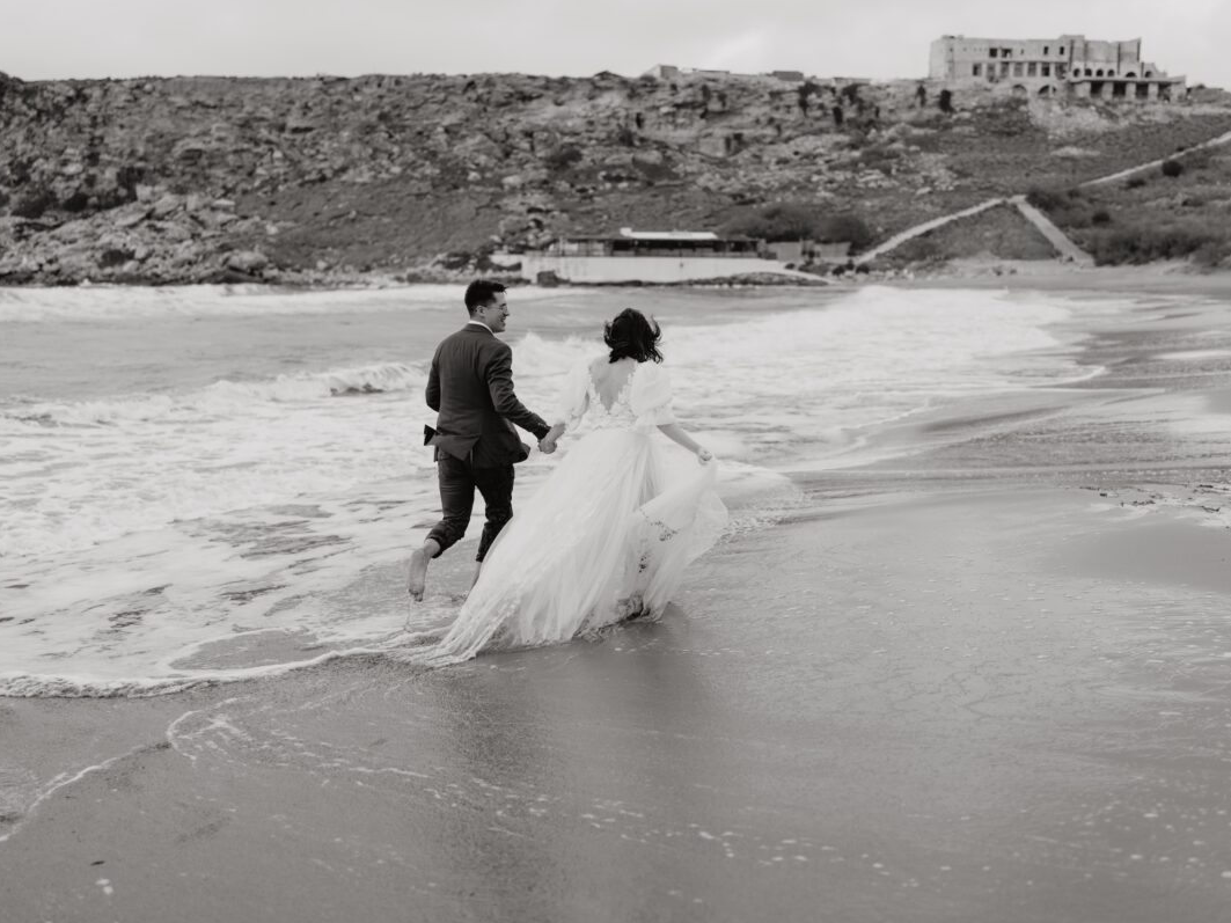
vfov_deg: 37.7
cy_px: 461
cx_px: 646
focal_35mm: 38
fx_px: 1351
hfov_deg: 49.0
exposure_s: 1/800
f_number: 1.8
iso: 100
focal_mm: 35
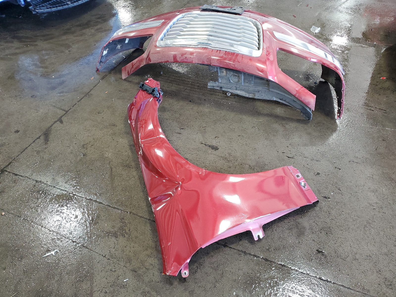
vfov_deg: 53.1
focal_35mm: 26
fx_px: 297
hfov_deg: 67.3
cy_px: 148
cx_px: 198
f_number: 1.5
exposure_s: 1/60.2
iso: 145
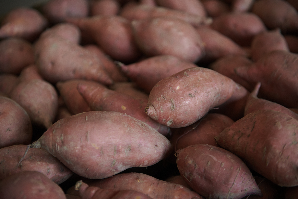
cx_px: 149
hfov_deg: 38.2
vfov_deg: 26.0
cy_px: 100
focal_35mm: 52
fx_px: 430
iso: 500
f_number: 2.8
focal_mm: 52
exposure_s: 1/125
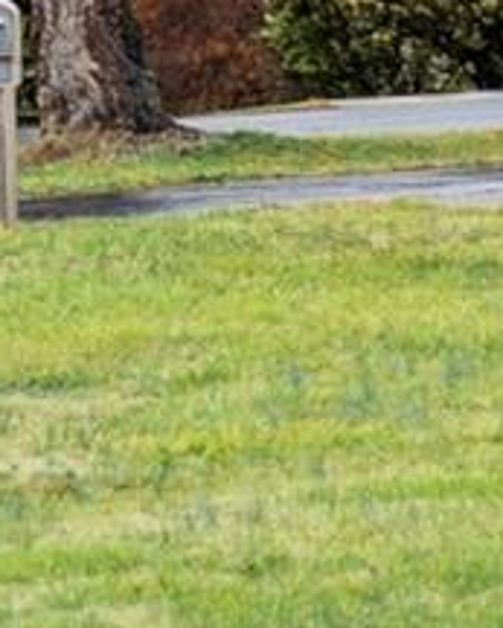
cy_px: -342
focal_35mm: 374
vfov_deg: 5.1
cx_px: 2858
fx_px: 6955
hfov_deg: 3.6
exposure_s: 1/60
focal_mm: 42
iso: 125
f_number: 4.5
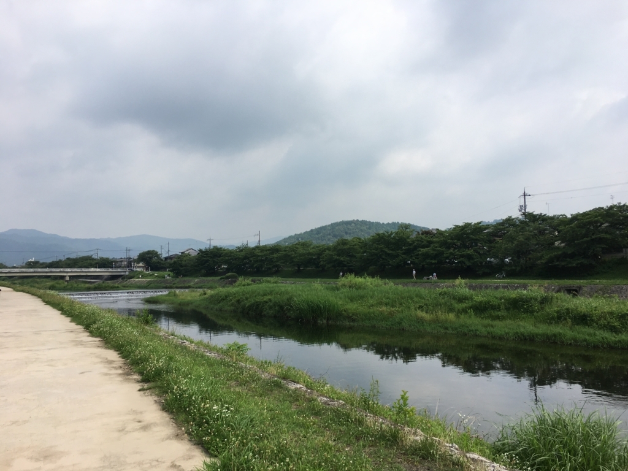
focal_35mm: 29
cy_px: 236
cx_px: 314
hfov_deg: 61.7
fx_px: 526
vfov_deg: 48.2
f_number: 2.2
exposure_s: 1/1672
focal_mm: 4.15
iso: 25
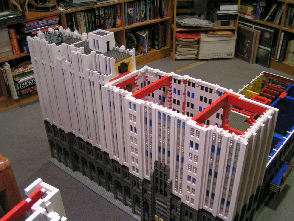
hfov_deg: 49.0
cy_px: 110
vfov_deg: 37.7
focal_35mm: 38
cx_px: 147
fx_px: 323
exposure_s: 1/13
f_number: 2.8
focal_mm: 5.8
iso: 200
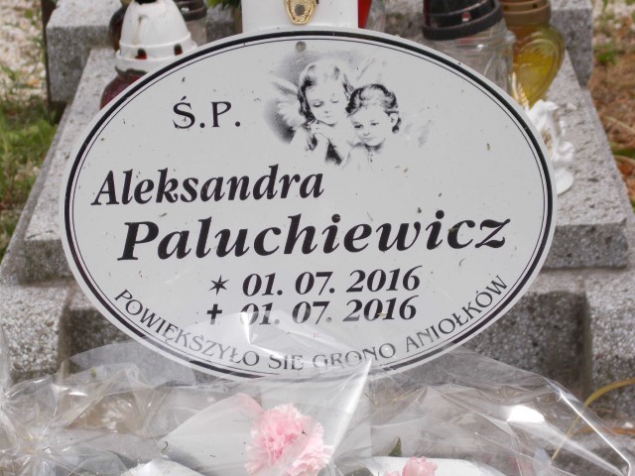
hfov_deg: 15.2
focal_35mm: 130
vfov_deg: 11.4
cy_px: 238
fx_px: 2385
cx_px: 318
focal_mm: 23
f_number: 6.5
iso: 80
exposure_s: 1/200
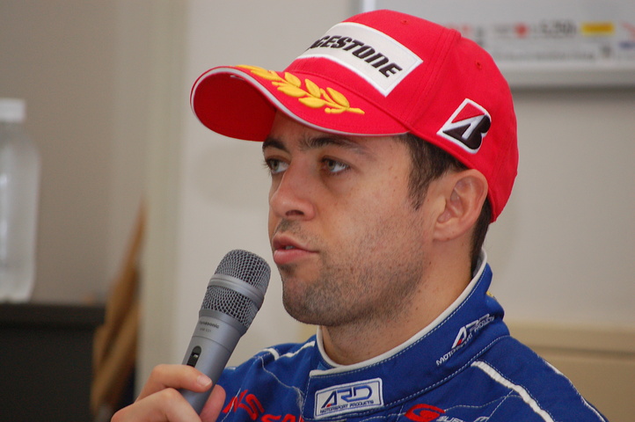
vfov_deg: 4.6
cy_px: 211
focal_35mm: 300
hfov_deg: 6.9
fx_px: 5287
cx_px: 318
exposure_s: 1/125
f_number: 5.6
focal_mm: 200
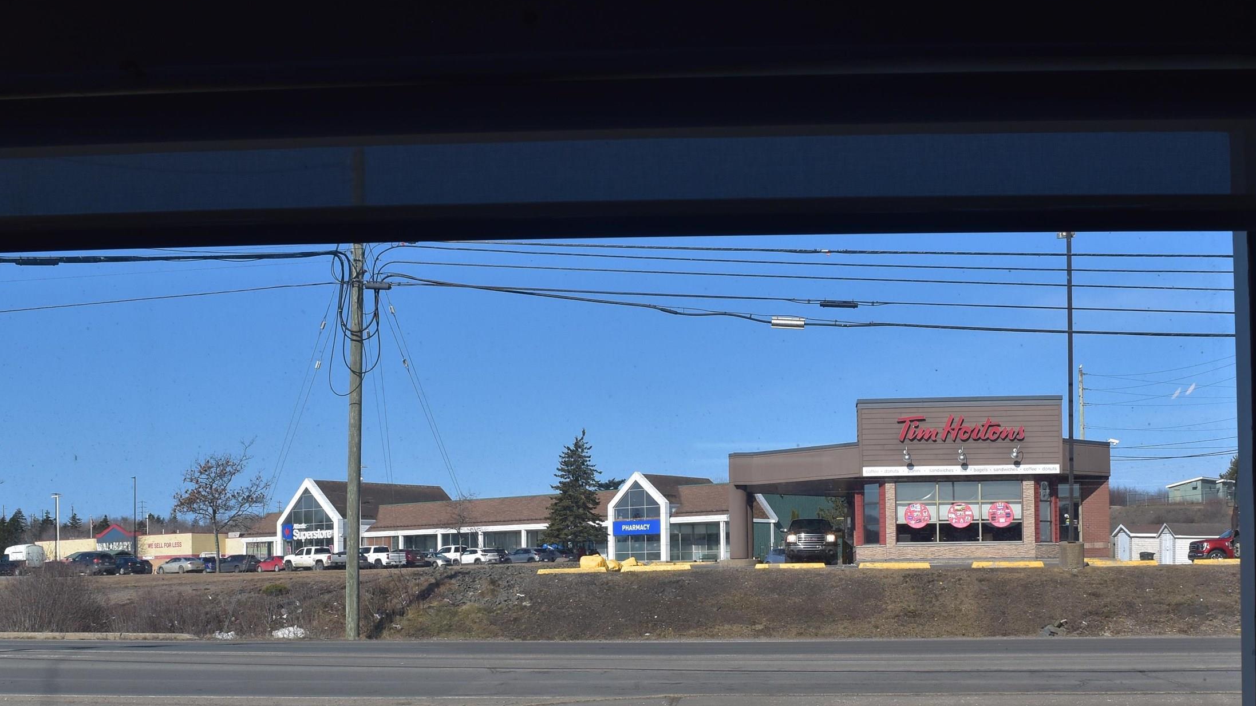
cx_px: 696
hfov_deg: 46.3
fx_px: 1465
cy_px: 560
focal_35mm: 44
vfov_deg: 26.6
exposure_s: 1/500
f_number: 11
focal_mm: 20
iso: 360
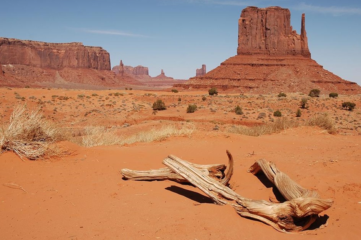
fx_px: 406
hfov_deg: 47.9
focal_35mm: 41
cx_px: 183
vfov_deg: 32.9
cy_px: 113
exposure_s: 1/1000
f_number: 7.1
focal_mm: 25
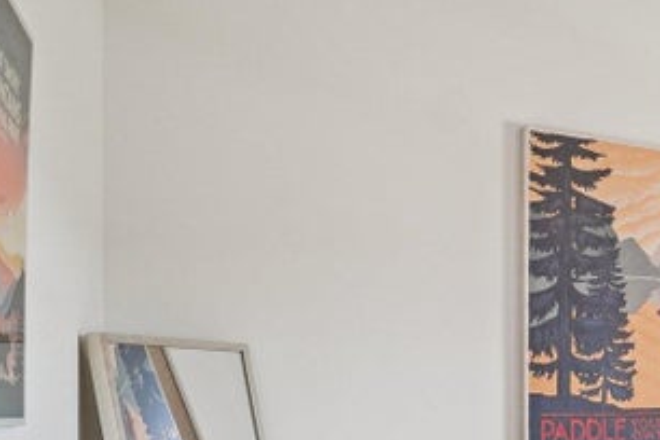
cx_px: 921
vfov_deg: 27.3
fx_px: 862
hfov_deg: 30.1
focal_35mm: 47
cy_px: 423
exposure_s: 1/30
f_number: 8
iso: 250
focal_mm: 10
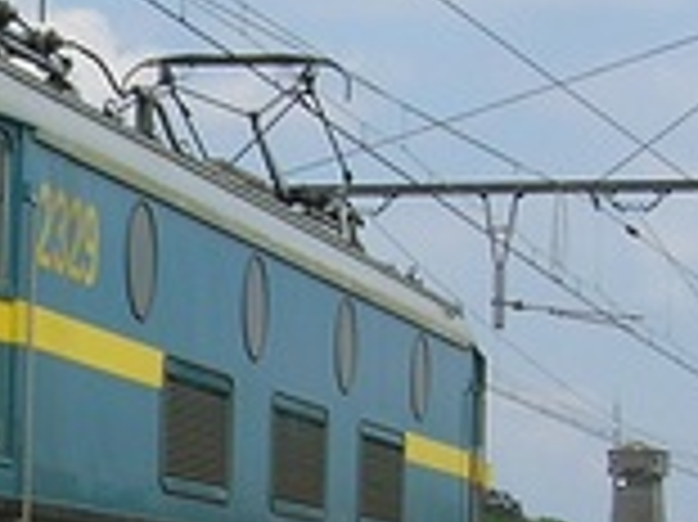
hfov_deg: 10.3
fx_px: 3828
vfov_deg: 7.8
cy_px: 468
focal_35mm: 190
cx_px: -81
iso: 50
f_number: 5.2
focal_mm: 7
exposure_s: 1/497
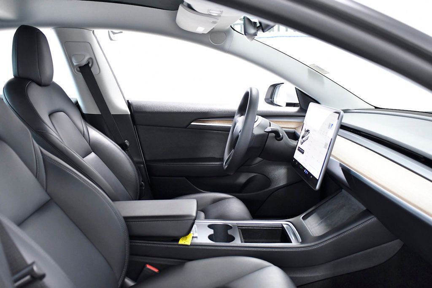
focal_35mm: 36
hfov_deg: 53.1
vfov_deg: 36.9
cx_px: 216
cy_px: 144
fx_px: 432
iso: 2500
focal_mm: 24
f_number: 3.5
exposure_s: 1/200
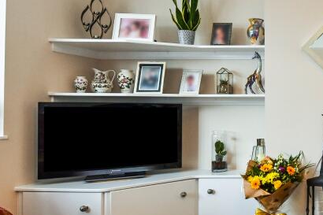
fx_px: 314
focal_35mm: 35
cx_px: 372
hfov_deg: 41.0
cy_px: 105
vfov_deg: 37.8
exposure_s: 1/25
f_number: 8
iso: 400
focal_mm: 14
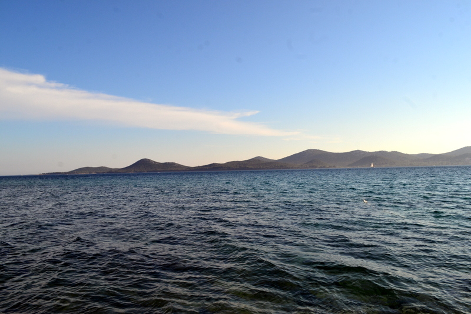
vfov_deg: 48.0
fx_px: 353
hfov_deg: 67.4
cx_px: 236
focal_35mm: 27
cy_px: 157
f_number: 11
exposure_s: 1/500
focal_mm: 18
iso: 400
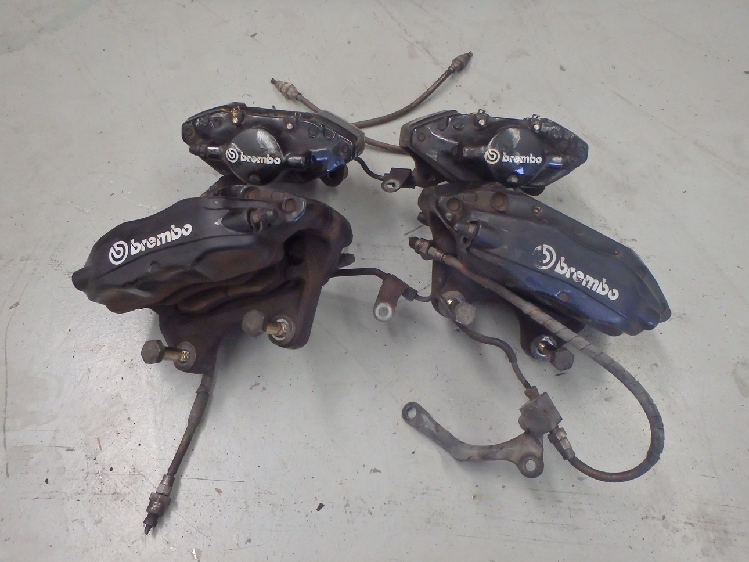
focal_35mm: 28
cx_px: 374
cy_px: 281
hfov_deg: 63.4
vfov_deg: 49.8
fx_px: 606
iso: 800
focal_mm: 5
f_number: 3.9
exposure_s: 1/320
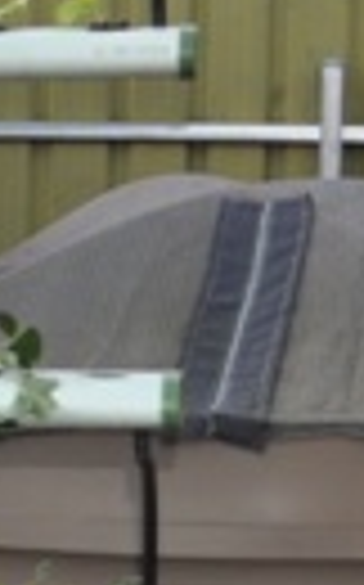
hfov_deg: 5.5
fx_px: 3595
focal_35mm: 226
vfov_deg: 9.3
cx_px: -683
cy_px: 407
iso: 280
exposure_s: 1/200
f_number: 4
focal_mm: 24
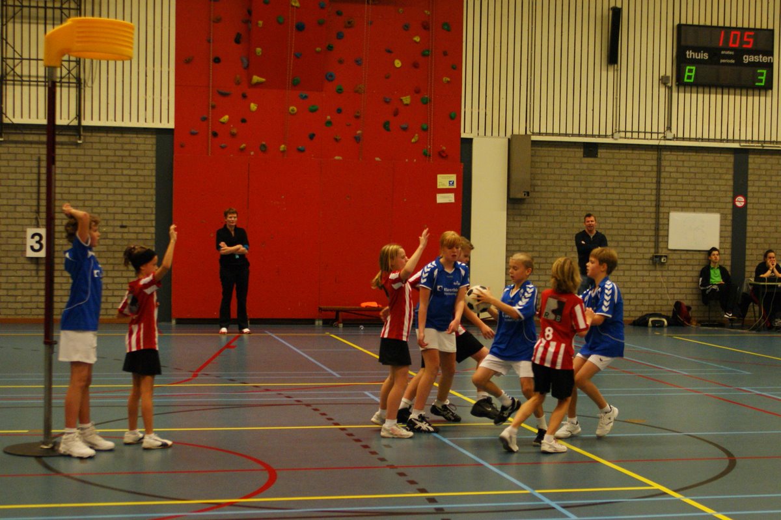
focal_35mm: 52
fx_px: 1138
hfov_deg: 37.9
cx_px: 390
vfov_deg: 25.7
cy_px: 260
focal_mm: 35
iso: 800
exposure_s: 1/100
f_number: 2.8
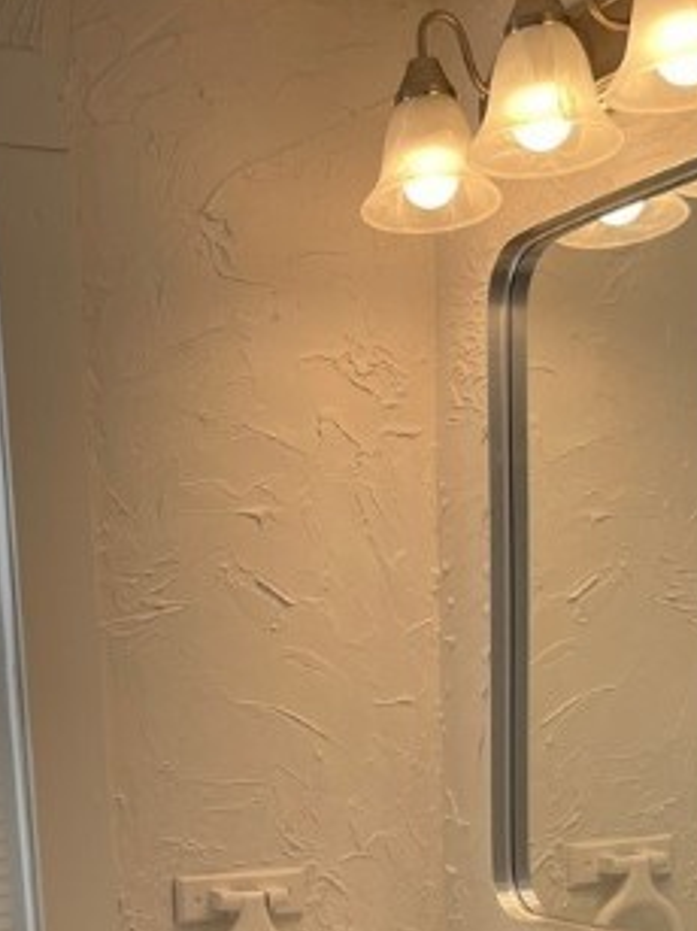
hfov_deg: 22.6
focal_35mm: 65
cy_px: 1101
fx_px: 1746
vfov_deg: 26.7
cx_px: 348
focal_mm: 5.1
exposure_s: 1/403
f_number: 1.6
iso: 32
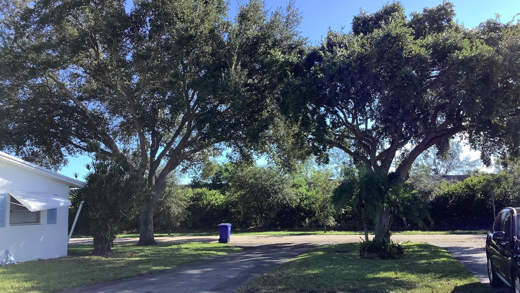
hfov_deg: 58.0
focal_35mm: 34
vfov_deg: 34.6
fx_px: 469
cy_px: 150
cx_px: 261
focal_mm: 3.3
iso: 25
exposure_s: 1/627
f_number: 2.4
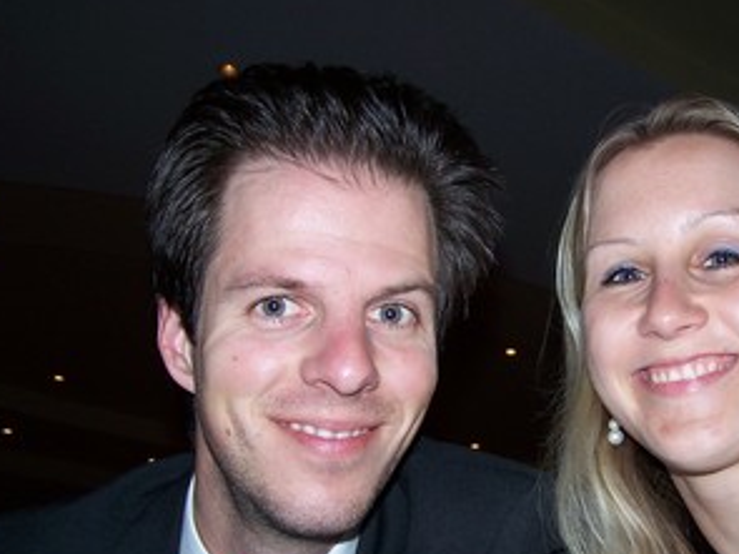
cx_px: 529
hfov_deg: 32.8
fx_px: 1238
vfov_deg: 25.2
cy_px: 333
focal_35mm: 58
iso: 80
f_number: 2.8
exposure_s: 1/60
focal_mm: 6.3
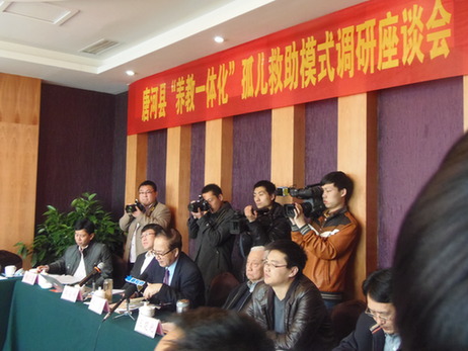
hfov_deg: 52.6
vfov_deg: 40.7
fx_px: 473
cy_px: 176
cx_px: 234
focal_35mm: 35
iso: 500
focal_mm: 6.5
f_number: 3.4
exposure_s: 1/25
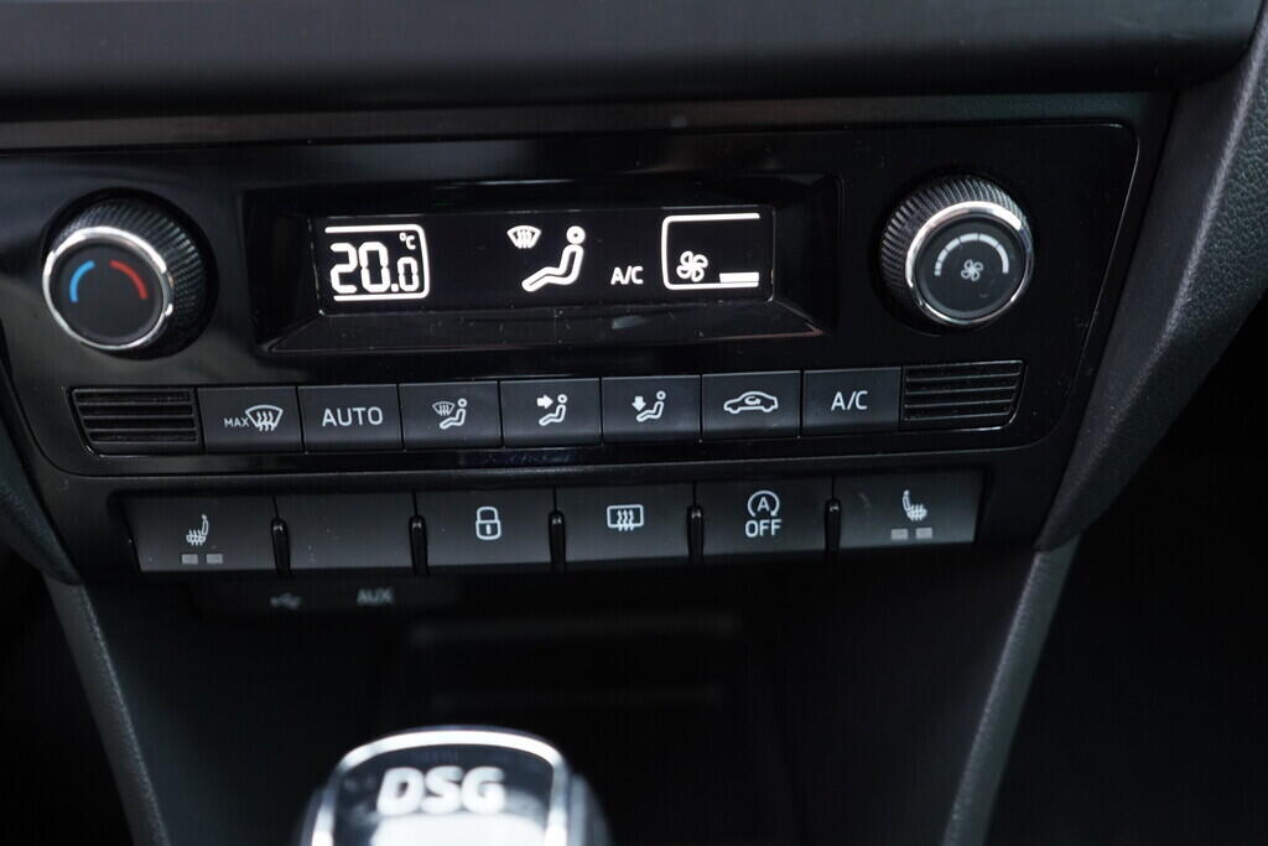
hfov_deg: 53.1
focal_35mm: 36
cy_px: 423
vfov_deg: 36.9
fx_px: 1268
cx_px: 634
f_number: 2.8
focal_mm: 24
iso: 800
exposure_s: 1/40
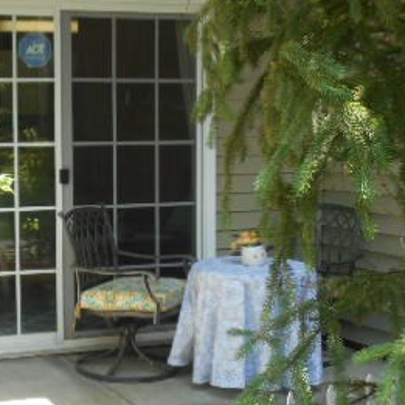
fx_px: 1178
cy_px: 213
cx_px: 101
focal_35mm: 89
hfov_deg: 19.4
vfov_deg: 19.5
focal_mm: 7.2
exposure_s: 1/250
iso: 220
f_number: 3.9
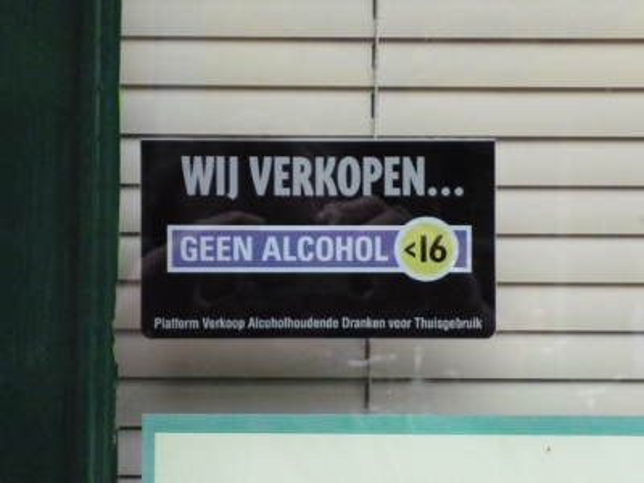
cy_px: 242
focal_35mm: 140
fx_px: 2605
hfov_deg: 14.1
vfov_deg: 10.6
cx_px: 322
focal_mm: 20
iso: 1250
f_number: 6.5
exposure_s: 1/15
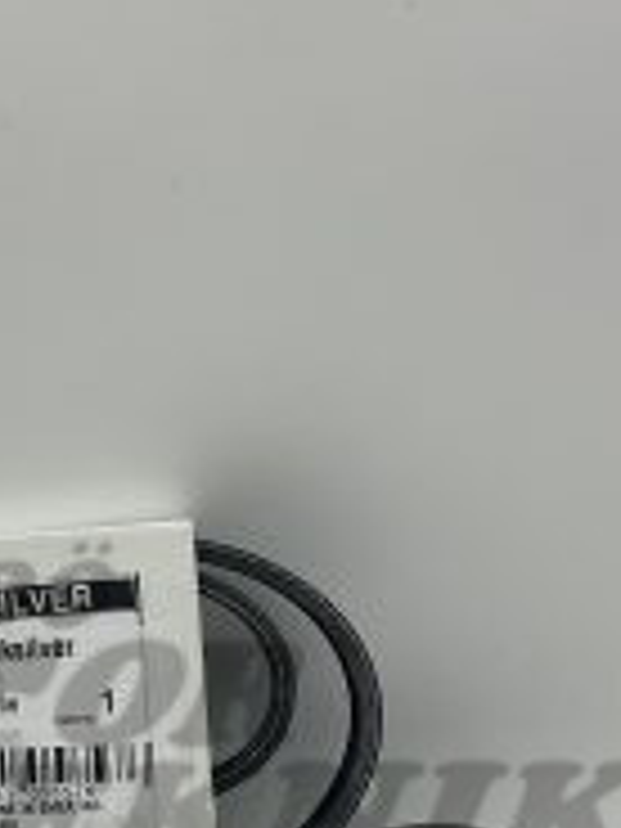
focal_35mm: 63
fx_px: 1507
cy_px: 706
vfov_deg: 29.7
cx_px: 126
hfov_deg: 23.0
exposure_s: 1/912
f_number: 1.8
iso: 16
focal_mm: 3
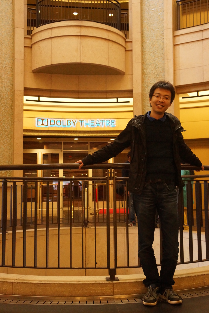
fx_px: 357
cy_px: 155
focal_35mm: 41
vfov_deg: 47.4
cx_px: 105
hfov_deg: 32.6
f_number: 4.5
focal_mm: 27
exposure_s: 1/80
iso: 3200
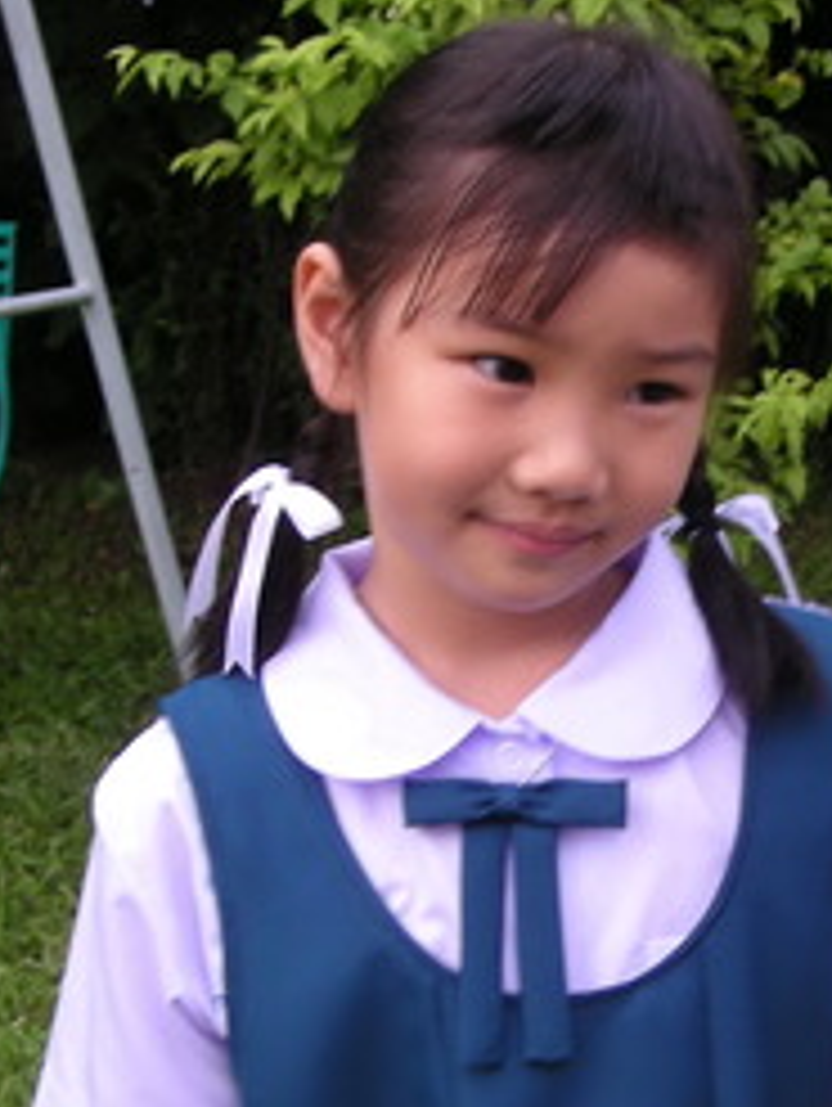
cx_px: 679
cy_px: 788
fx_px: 2367
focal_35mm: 74
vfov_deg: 26.1
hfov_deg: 19.7
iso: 50
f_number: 3.5
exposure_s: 1/35.4
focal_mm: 6.3
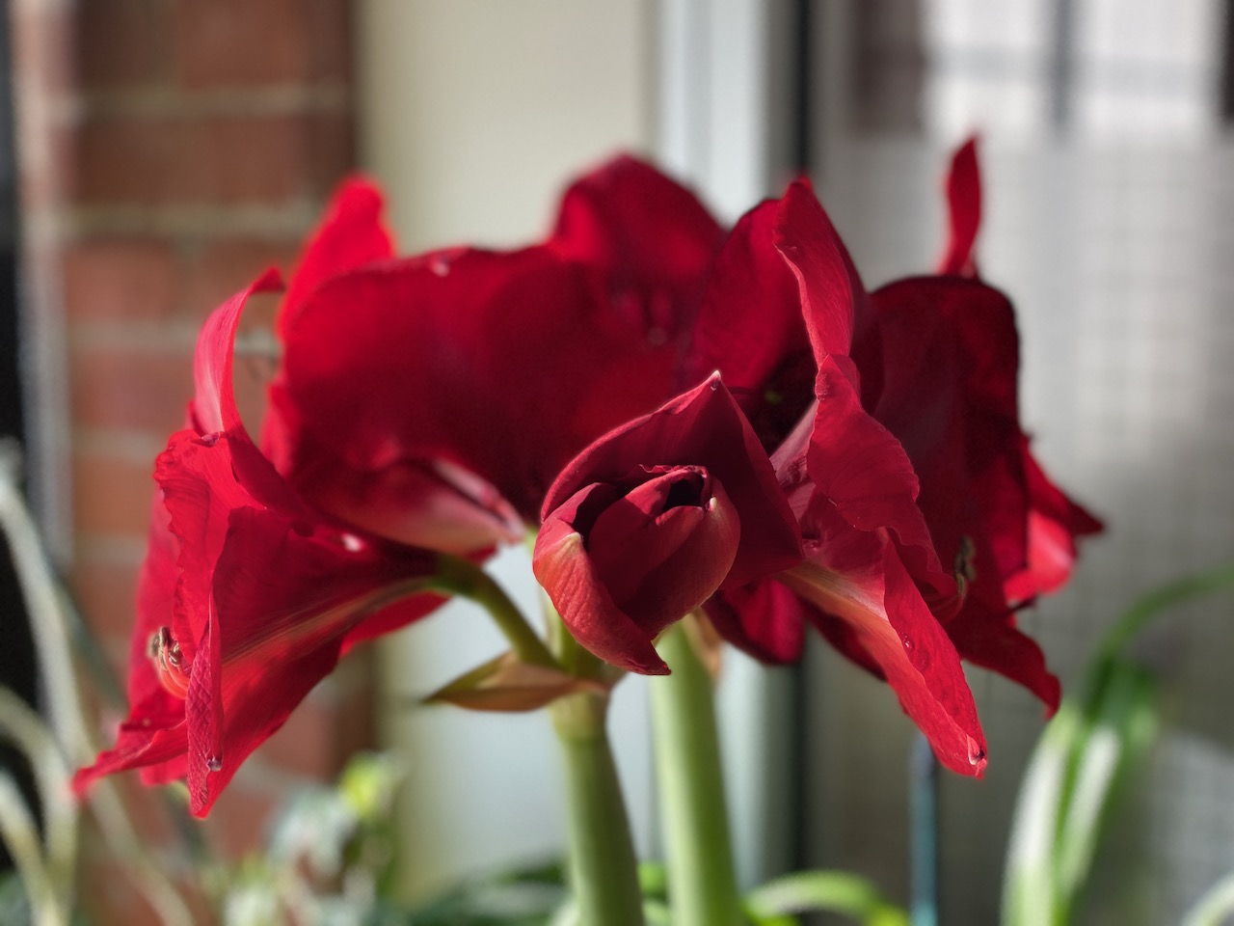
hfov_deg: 36.8
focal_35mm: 52
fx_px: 1854
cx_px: 617
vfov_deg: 28.0
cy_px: 463
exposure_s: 1/122
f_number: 2
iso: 80
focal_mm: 6
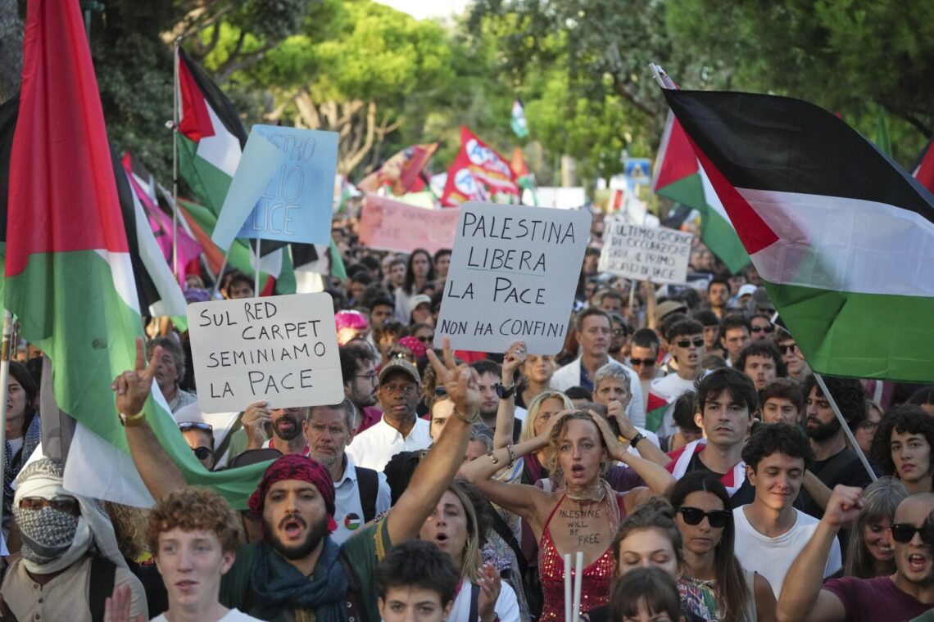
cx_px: 467
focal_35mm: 100
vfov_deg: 13.7
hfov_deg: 20.4
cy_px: 311
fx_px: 2594
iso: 3200
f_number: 5
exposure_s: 1/1000
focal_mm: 100
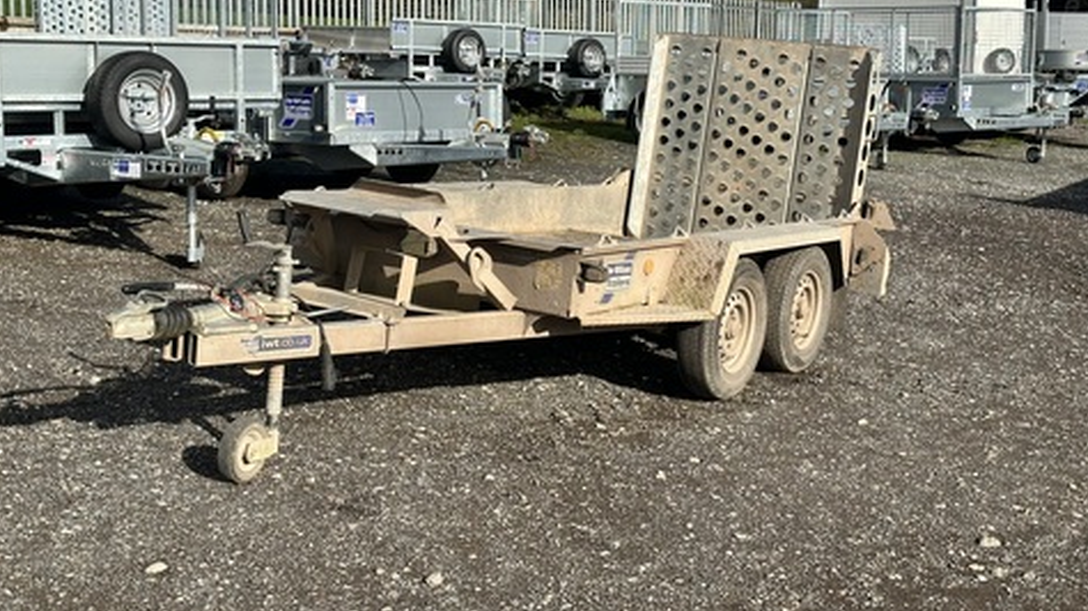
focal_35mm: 53
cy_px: 207
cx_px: 544
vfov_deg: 22.5
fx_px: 1528
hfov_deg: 39.2
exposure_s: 1/3731
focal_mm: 6.86
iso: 64
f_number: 1.78
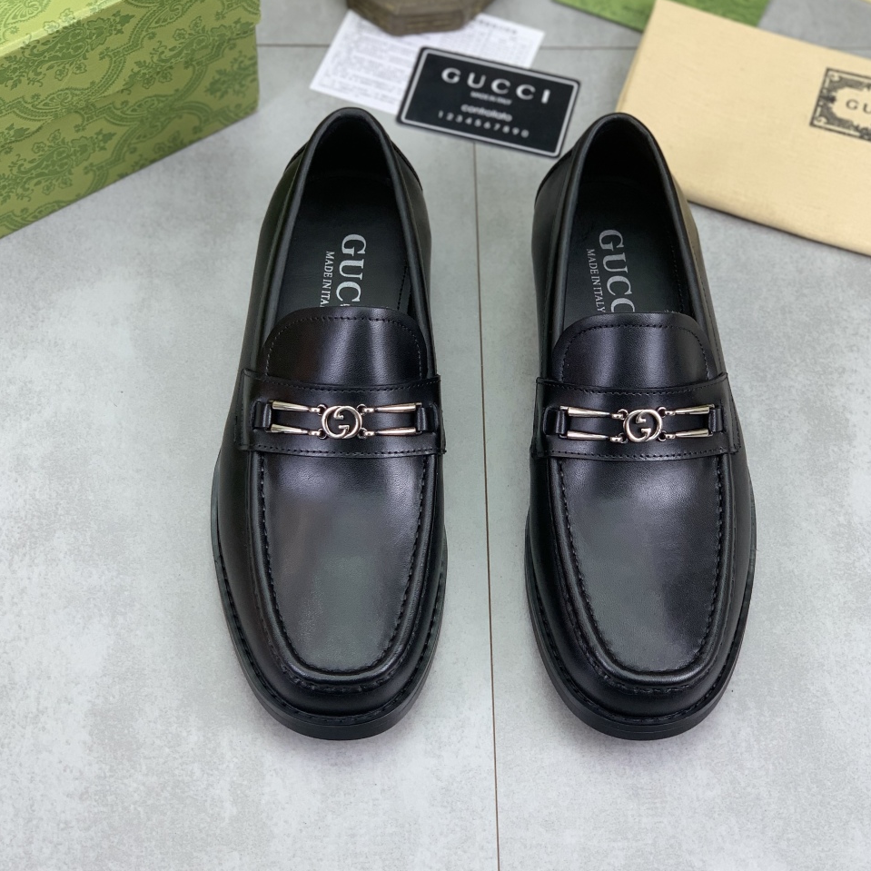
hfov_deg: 25.0
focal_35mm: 69
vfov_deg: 25.0
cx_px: 441
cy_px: 398
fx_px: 1964
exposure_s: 1/122
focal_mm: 6
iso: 32
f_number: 2.4
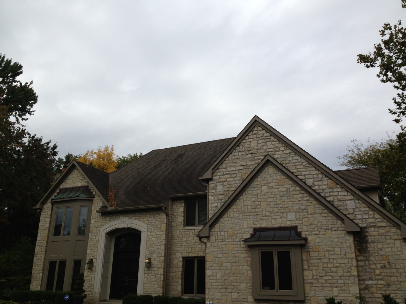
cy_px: 152
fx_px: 411
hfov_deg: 52.6
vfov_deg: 40.7
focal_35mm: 35
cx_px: 203
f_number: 2.4
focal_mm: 4.28
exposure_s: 1/1325
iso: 50
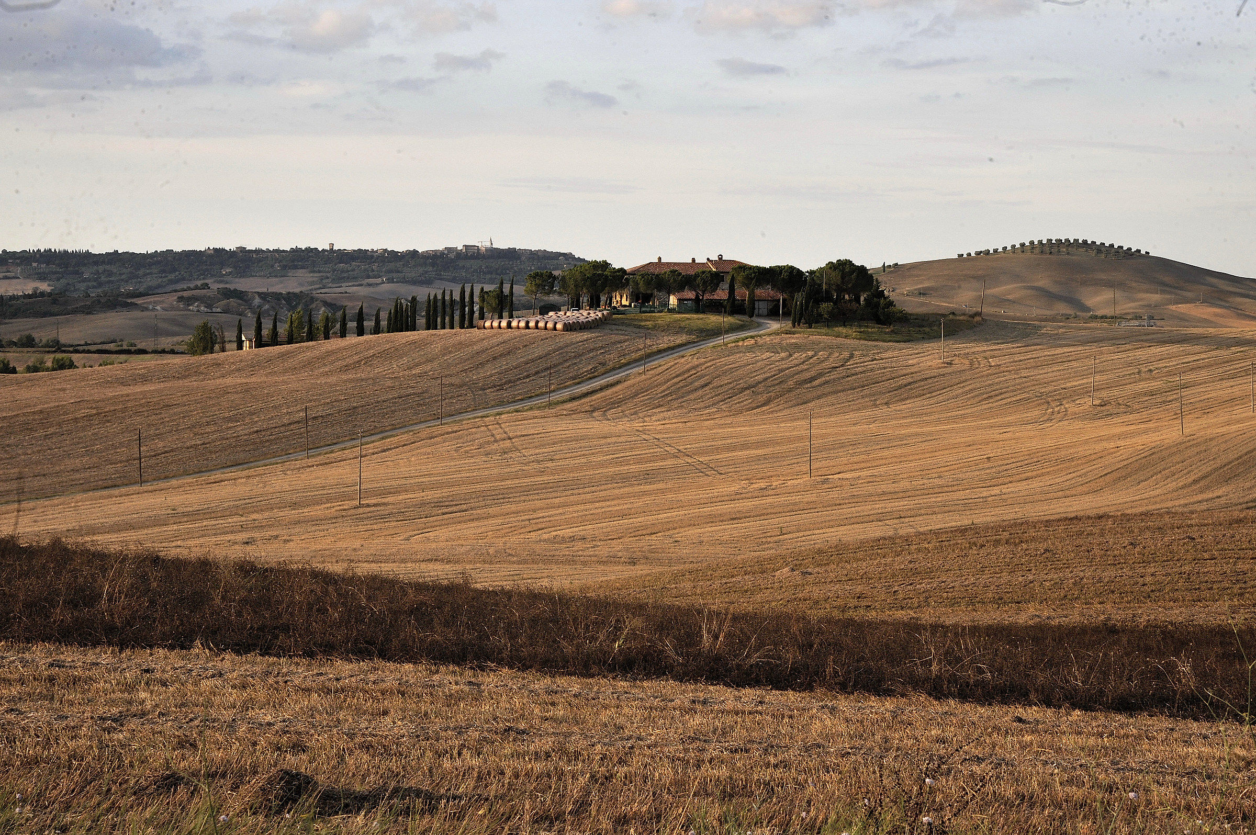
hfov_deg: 26.0
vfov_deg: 17.5
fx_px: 2719
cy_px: 418
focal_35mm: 78
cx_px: 628
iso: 320
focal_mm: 78
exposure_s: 1/100
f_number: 18
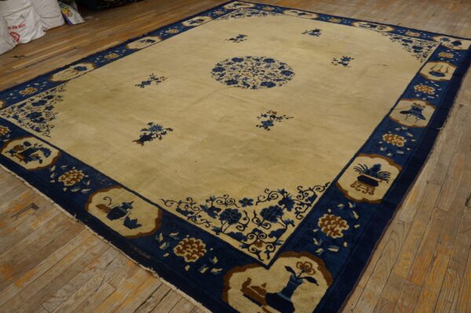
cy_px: 156
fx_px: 353
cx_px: 236
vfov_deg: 47.9
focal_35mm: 27
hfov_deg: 67.4
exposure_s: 1/60
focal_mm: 18
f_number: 4
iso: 500
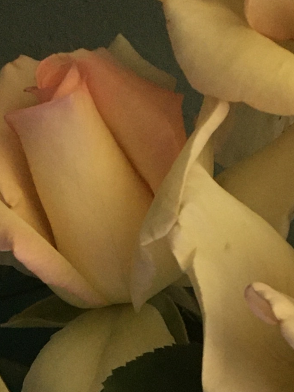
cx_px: 134
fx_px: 1438
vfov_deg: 14.0
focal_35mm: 127
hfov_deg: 11.7
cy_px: 678
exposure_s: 1/30
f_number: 2.2
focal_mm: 4.15
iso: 125
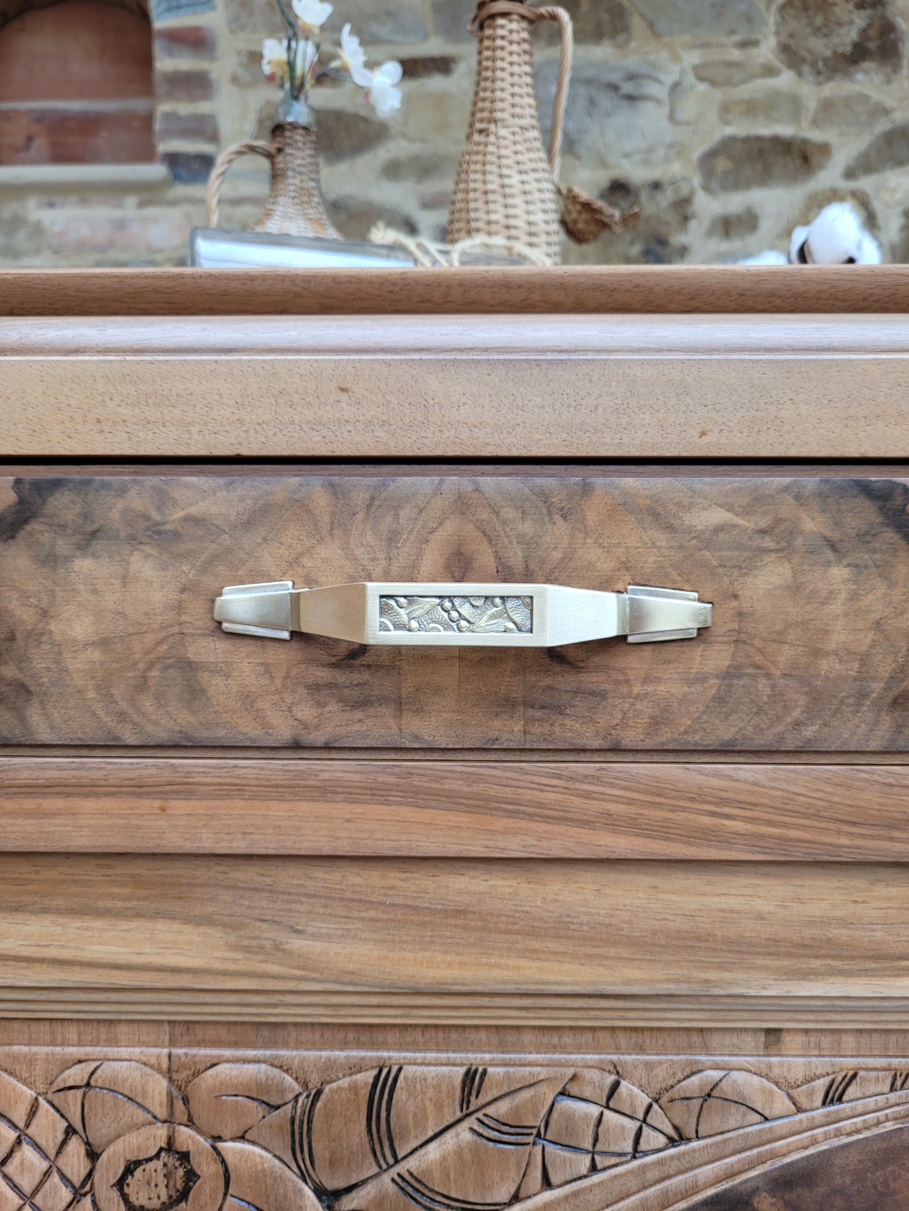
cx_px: 454
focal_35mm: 26
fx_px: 910
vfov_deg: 67.3
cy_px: 606
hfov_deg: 53.1
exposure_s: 1/120
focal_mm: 5.4
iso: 100
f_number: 1.8
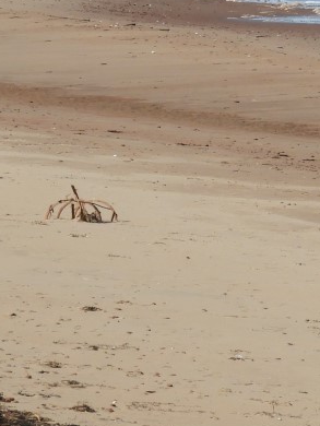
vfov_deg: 1.8
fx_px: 13630
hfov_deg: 1.3
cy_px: 0
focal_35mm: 1107
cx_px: 515
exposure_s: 1/640
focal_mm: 53.7
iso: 100
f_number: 5.5
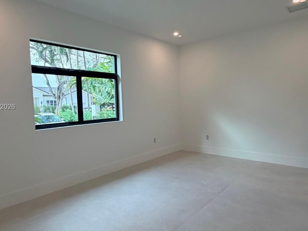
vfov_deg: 63.4
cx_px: 156
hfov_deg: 79.0
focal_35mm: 21
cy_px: 107
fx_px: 187
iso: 125
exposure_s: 1/120
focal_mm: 2.22
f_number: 2.2
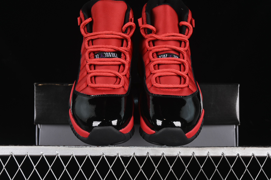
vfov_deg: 18.2
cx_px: 136
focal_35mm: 75
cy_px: 90
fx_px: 565
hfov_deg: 27.0
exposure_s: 1/80
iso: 160
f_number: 7.1
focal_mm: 50
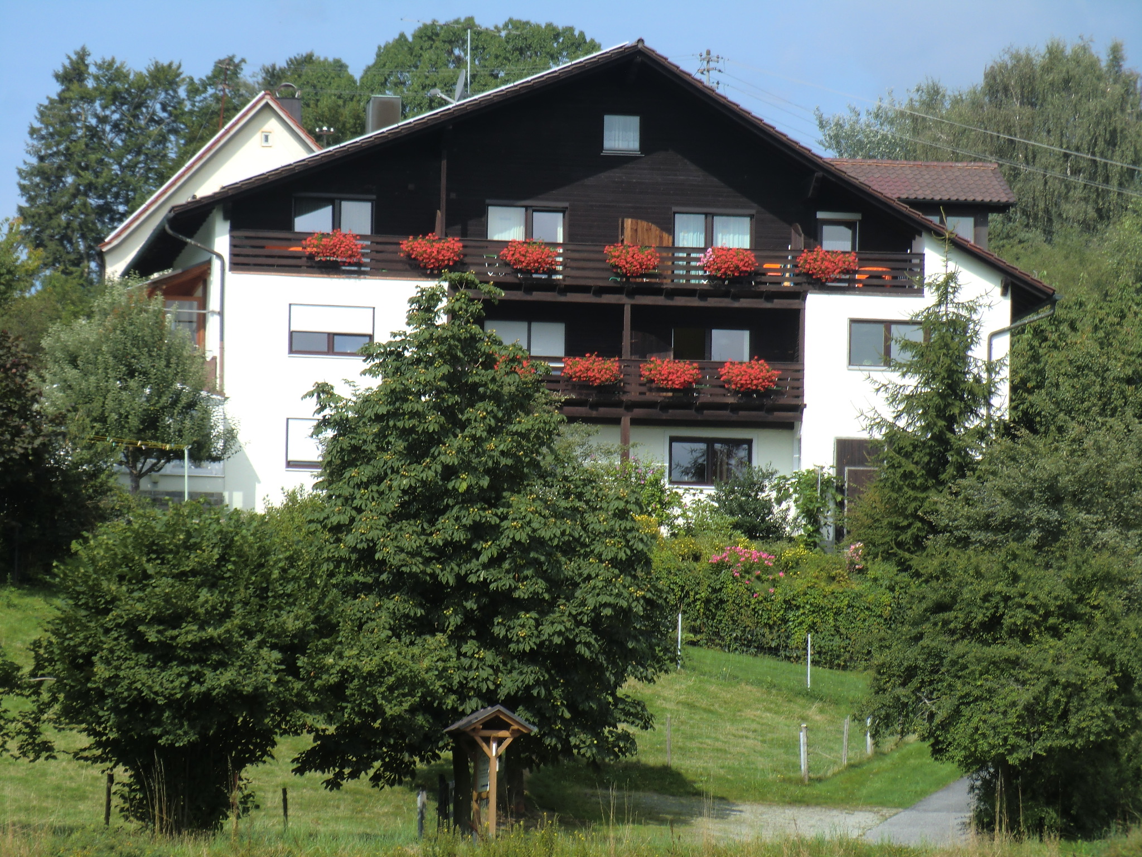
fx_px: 6565
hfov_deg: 9.9
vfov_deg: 7.5
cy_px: 428
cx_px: 571
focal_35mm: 199
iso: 64
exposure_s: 1/320
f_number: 5.2
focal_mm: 35.7
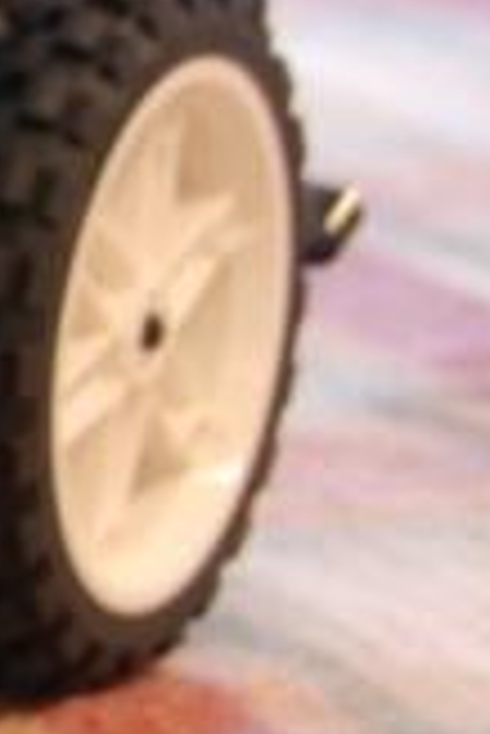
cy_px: 209
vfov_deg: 5.7
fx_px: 7293
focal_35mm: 358
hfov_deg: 3.6
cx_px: -1546
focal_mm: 38
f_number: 4.5
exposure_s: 1/5
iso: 400
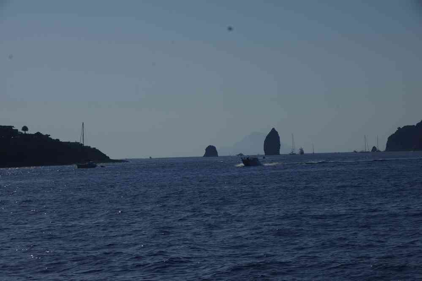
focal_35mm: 87
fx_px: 1020
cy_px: 140
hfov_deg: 23.4
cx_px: 211
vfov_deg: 15.7
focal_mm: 57.5
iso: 100
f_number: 13
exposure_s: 1/250
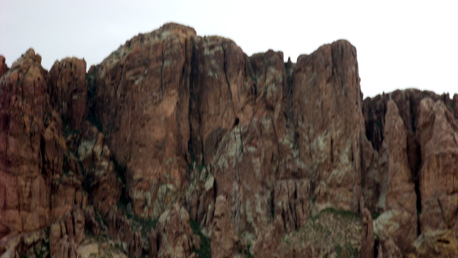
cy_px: 161
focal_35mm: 177
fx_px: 2150
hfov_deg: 12.2
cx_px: 229
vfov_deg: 6.9
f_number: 4.3
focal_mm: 26.9
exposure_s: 1/28
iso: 100
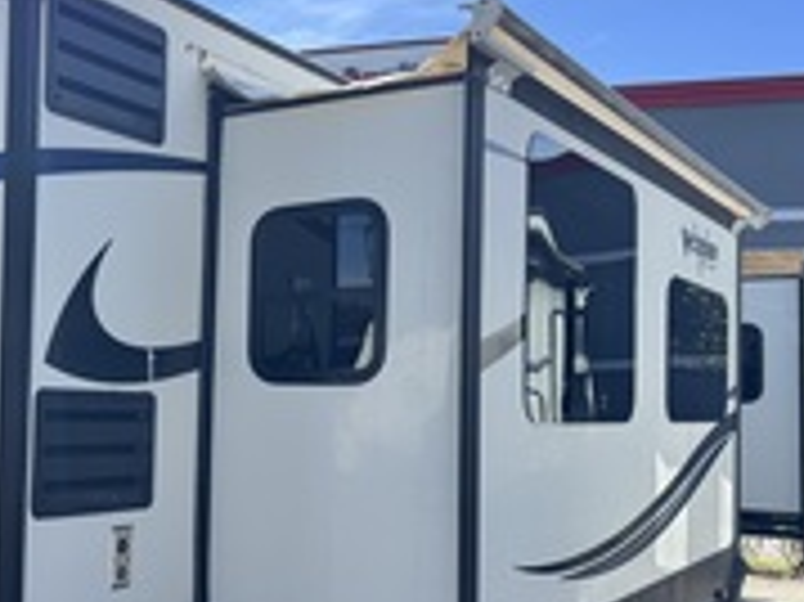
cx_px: 81
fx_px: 1091
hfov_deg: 37.8
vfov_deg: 30.7
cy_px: 366
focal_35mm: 47
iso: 80
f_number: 1.78
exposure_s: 1/2959
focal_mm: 6.76
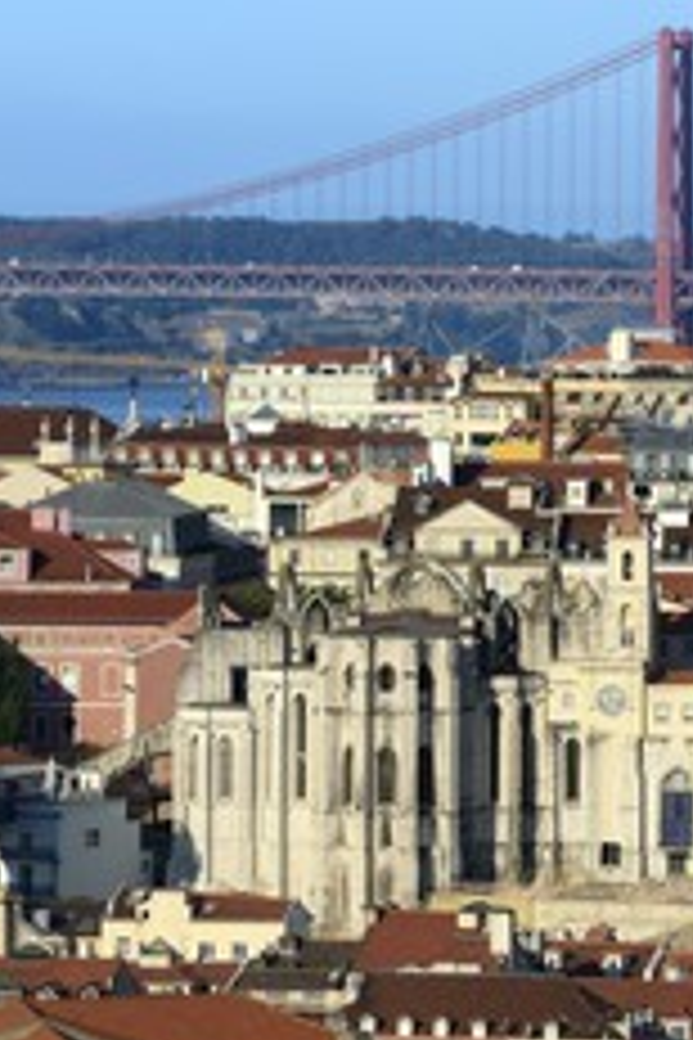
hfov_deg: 3.8
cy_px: 482
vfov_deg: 5.7
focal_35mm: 363
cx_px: 612
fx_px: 10481
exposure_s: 1/200
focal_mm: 200
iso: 200
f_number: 16
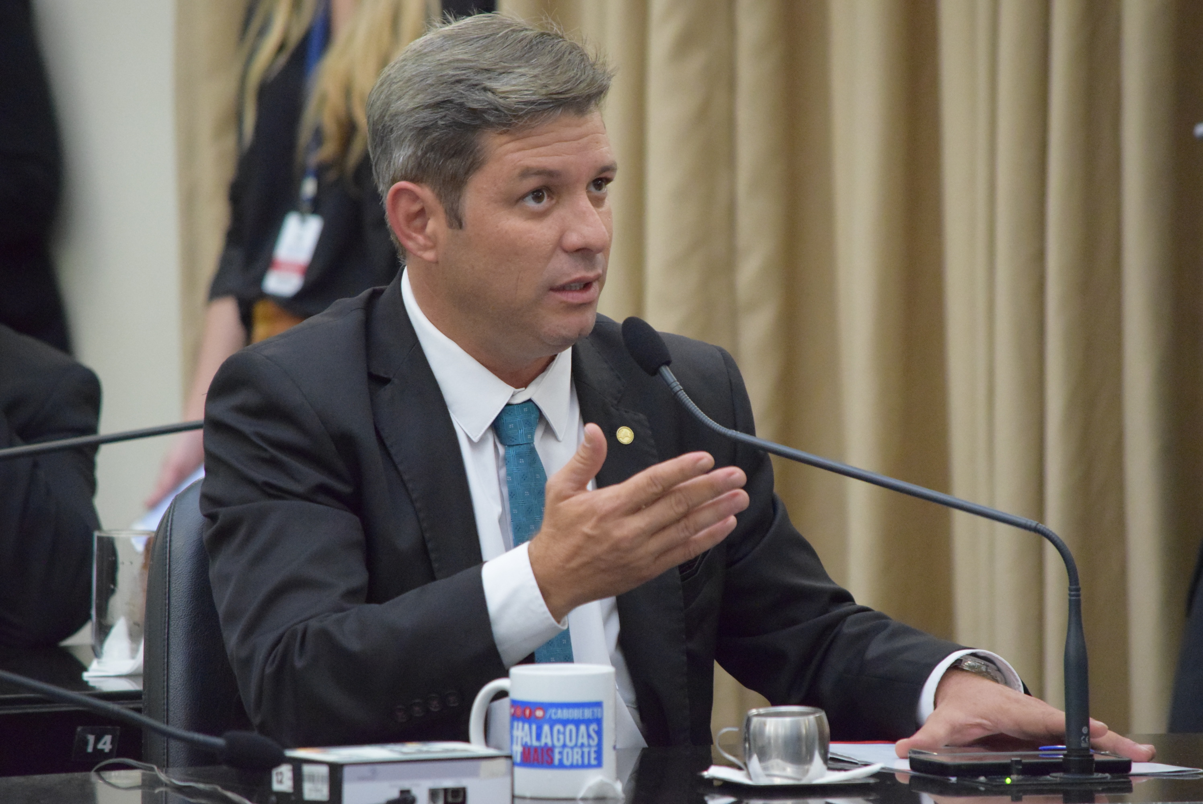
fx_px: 11036
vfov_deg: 4.2
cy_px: 402
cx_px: 602
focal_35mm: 330
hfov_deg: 6.2
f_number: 5.3
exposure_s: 1/100
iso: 6400
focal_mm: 220
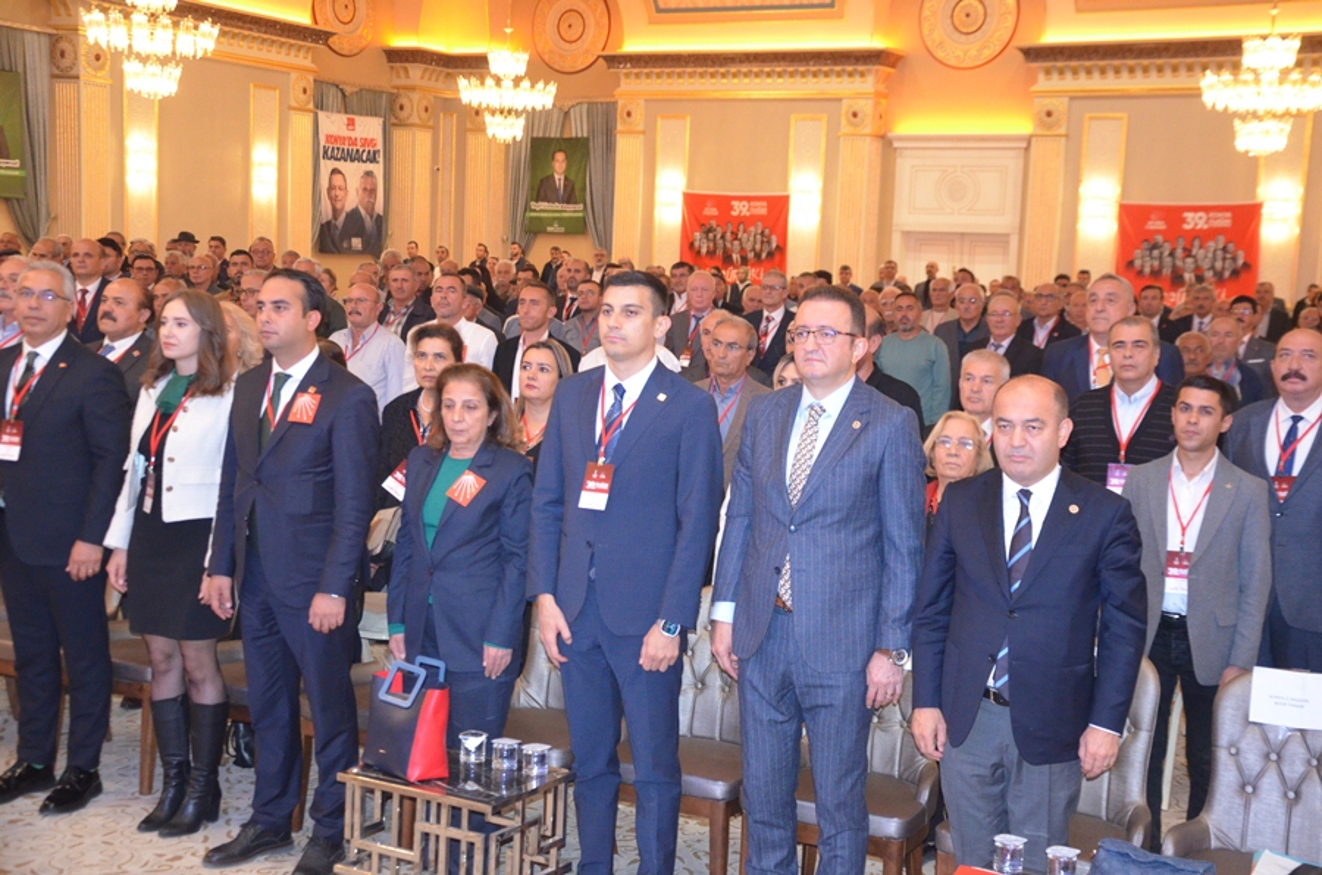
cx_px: 661
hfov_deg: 39.0
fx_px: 1869
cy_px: 438
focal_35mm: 51
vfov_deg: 26.4
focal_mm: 34
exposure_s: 1/60
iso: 3200
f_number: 4.2
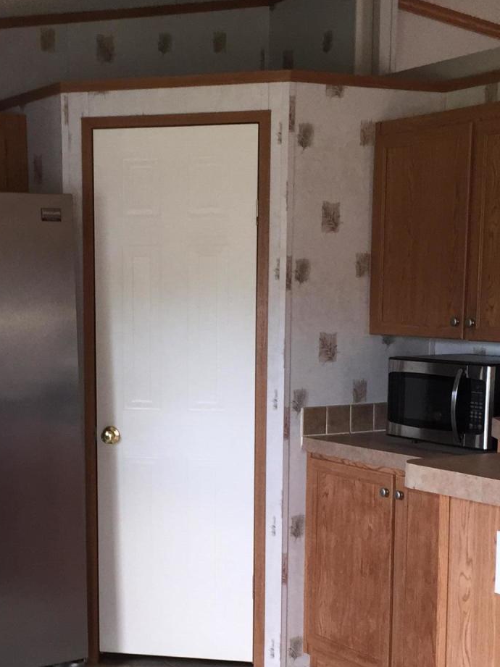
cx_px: 128
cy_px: 489
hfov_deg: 23.1
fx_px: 1214
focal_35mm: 63
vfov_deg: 30.3
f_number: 2.2
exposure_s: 1/30
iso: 80
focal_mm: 4.15
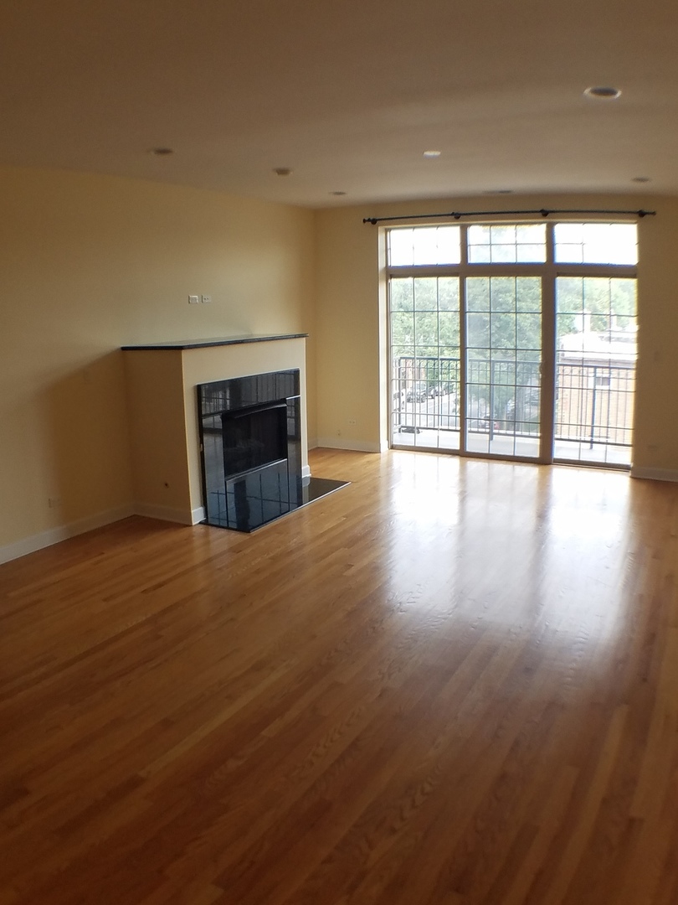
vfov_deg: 67.3
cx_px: 339
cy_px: 452
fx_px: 679
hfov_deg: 53.1
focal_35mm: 26
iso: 50
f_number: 1.7
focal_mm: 4.2
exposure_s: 1/132
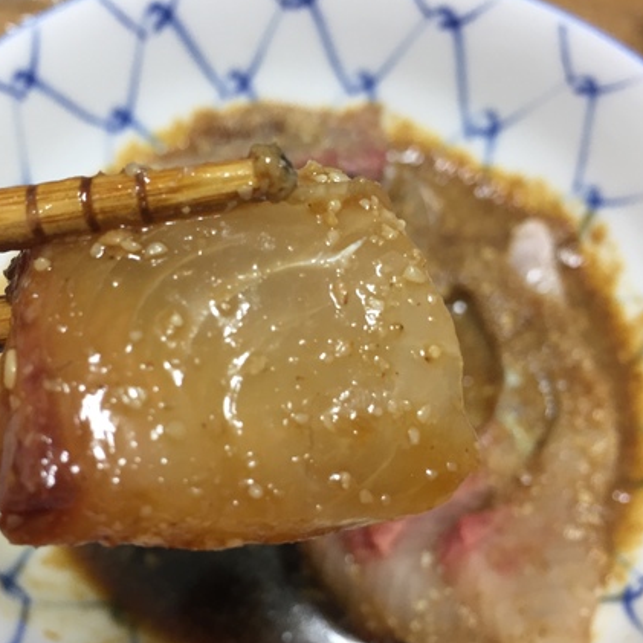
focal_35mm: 39
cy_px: 356
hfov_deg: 42.6
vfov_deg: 42.8
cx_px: 249
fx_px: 820
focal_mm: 4.15
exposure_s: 1/33
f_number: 2.2
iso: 125
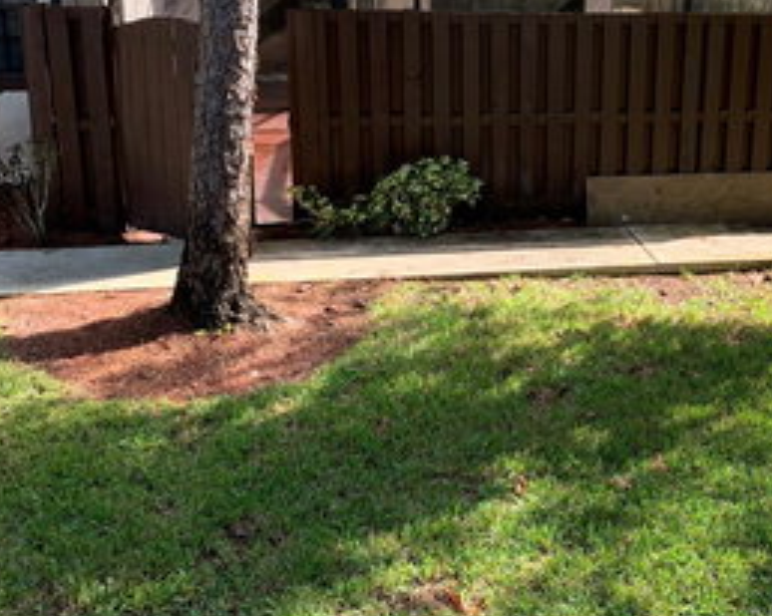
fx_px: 959
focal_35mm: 42
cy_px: 179
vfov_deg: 35.1
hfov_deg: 43.0
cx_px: 543
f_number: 1.8
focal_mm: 4.25
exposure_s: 1/325
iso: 25
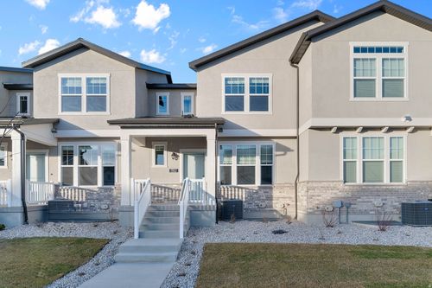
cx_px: 216
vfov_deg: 61.9
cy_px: 144
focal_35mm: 20
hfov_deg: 84.0
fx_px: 240
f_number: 8
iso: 320
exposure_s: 1/100
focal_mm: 20
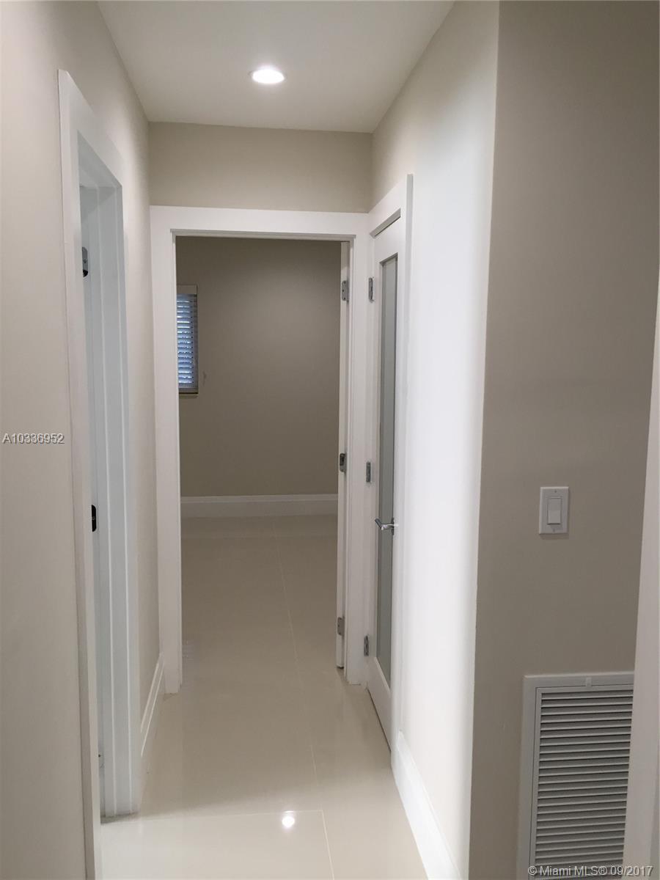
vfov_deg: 61.7
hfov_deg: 48.2
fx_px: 737
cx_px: 330
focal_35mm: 29
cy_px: 440
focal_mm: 4.15
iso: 32
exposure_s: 1/40
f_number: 2.2
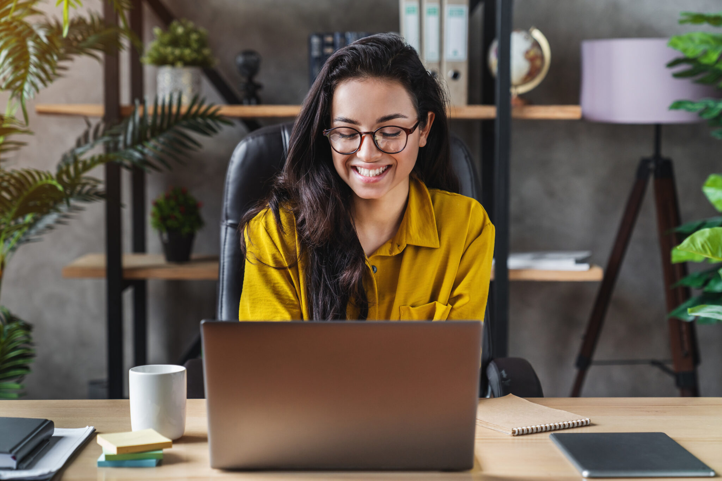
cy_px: 240
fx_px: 1344
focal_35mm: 67
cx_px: 361
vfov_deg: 20.3
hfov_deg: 30.1
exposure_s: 1/250
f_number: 3.2
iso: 800
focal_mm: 67
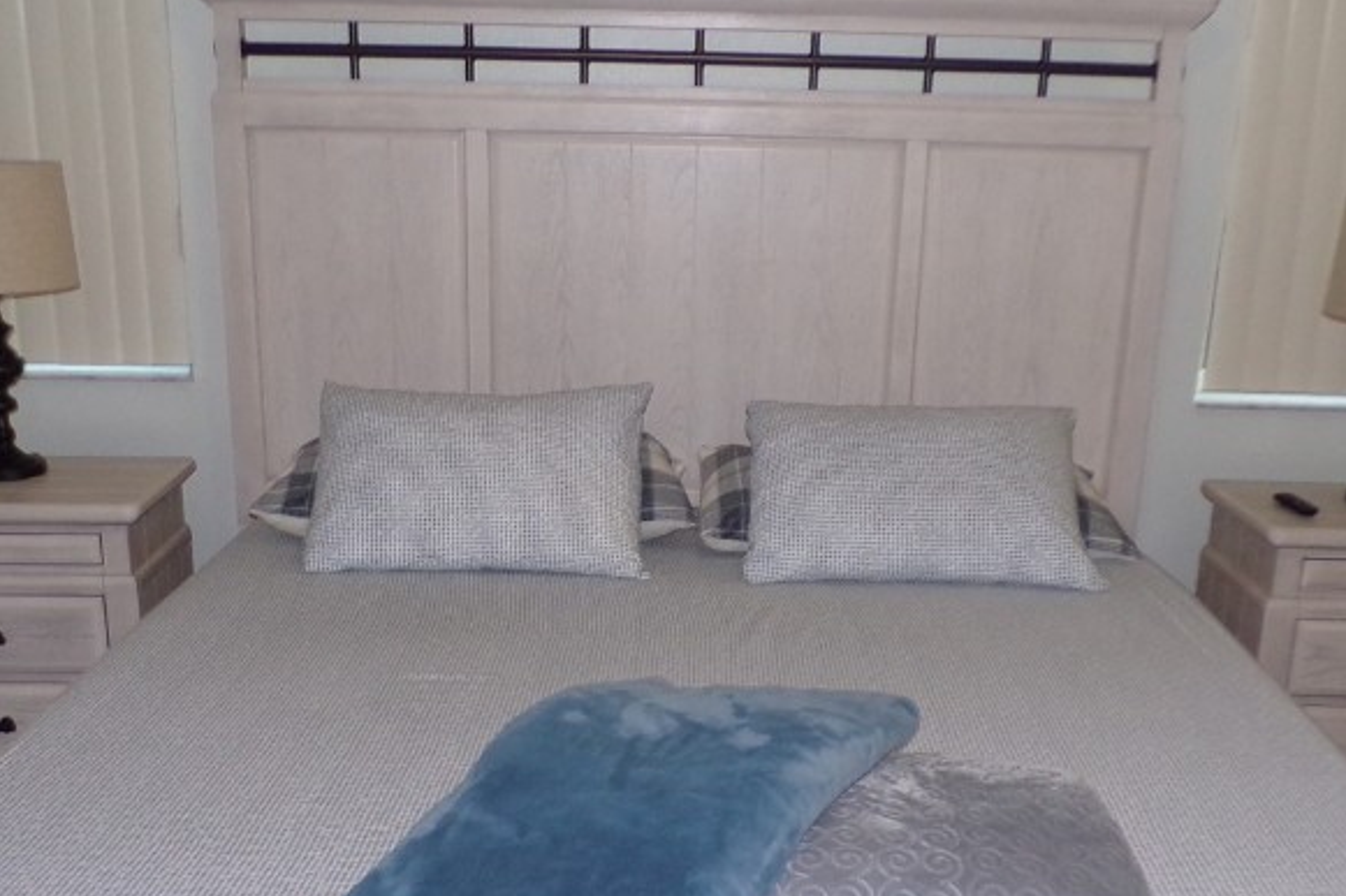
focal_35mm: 44
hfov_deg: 44.5
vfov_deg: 30.3
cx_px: 665
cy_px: 586
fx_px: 1645
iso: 200
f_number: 3
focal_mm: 4.3
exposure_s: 1/34
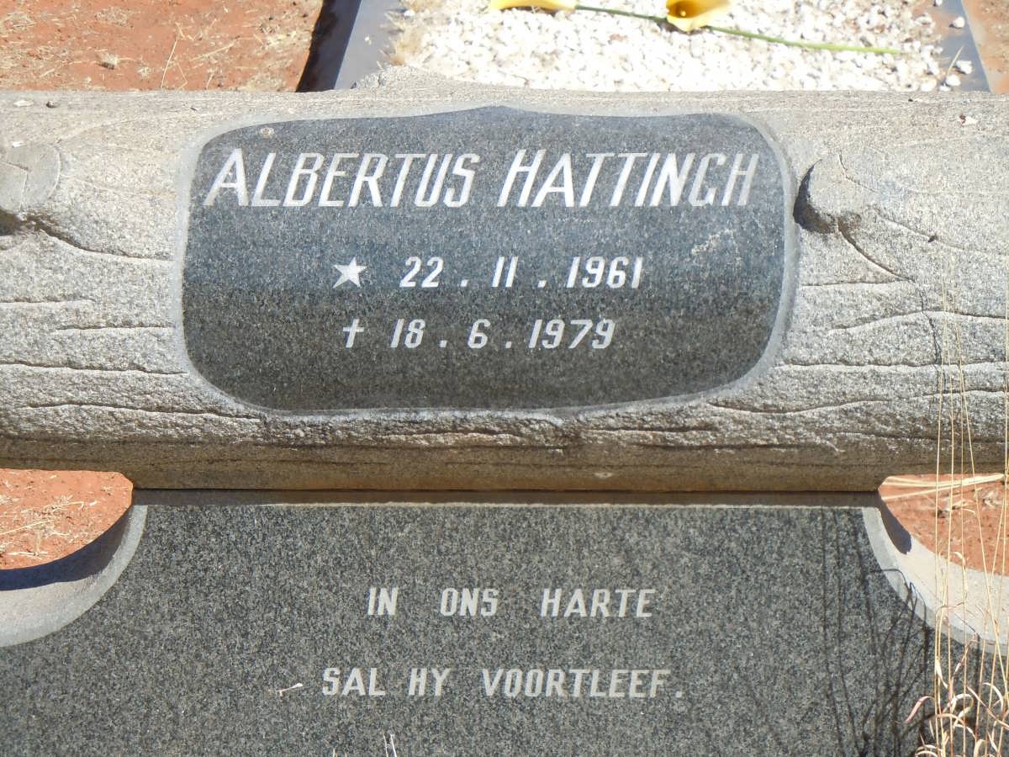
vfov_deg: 12.8
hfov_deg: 17.0
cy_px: 378
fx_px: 3381
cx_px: 504
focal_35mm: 116
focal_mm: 20.9
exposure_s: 1/640
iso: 200
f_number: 4.6
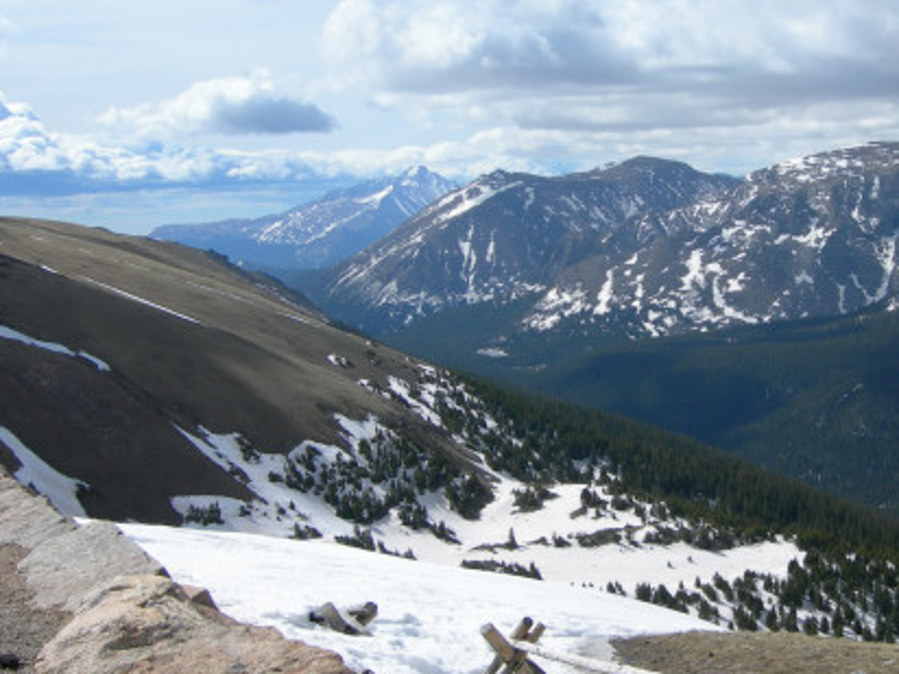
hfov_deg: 32.4
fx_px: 1532
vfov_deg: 24.8
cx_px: 602
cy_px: 318
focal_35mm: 59
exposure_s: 1/772
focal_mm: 7.8
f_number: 4.8
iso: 50
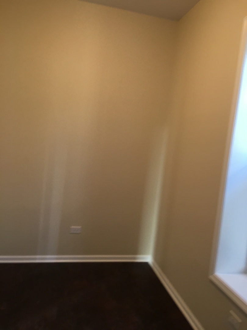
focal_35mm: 29
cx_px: 124
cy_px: 165
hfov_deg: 48.2
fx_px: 276
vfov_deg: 61.7
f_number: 2.2
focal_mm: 4.15
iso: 80
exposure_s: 1/30
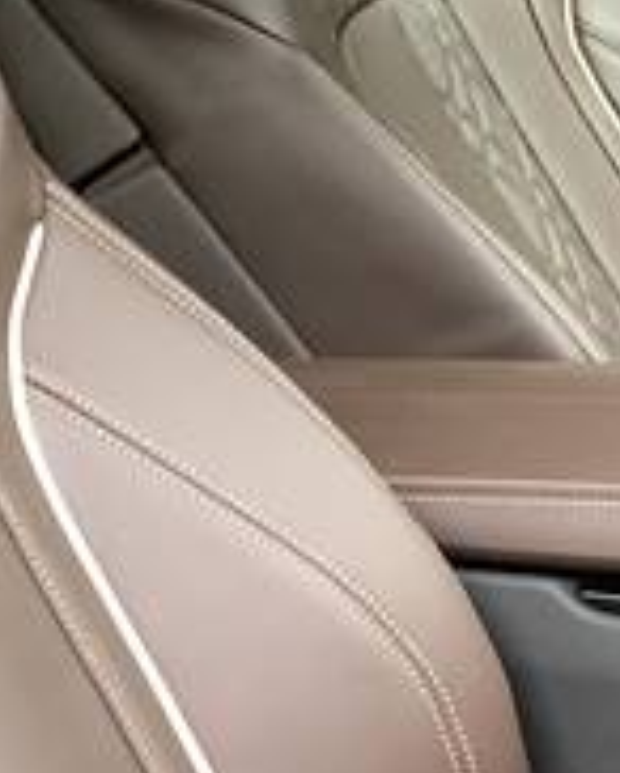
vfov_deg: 12.8
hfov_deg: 10.1
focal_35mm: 150
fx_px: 3435
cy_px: 620
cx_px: 858
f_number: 1.8
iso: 25
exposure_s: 1/30
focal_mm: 3.99
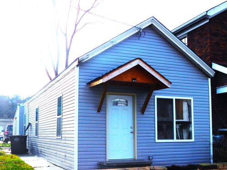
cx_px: 114
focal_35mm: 24
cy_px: 85
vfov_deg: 56.8
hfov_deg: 71.6
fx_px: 157
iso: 100
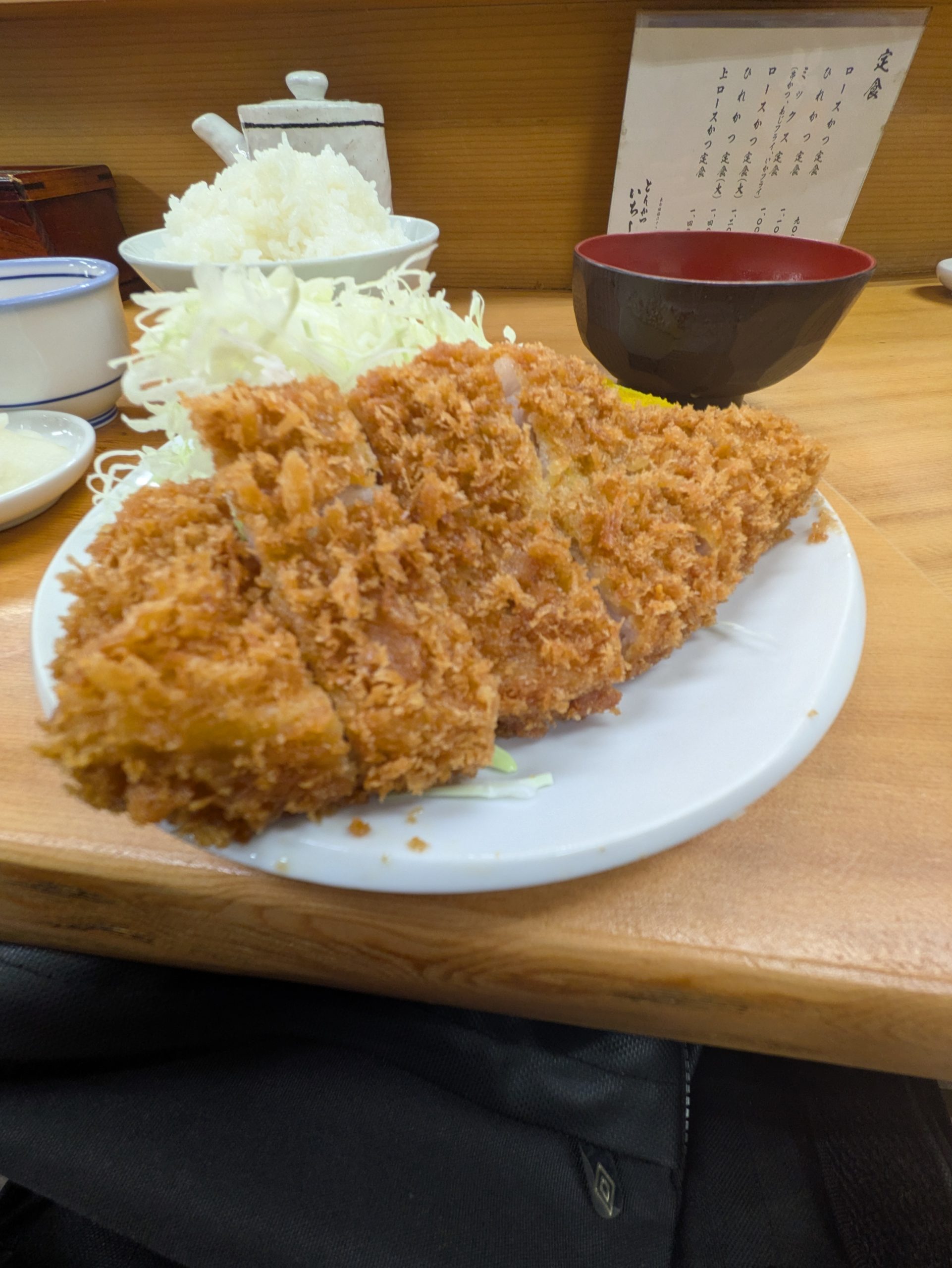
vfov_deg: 102.0
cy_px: 634
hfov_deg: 85.7
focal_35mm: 14
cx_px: 476
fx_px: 513
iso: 53
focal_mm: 1.83
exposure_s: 1/25
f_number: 2.2
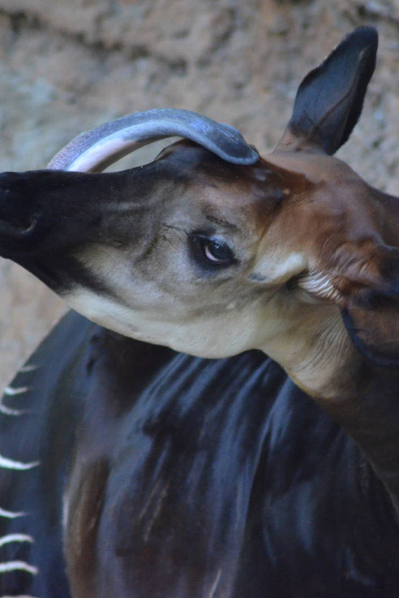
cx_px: 235
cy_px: 299
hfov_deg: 2.0
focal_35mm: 680
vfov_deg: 3.0
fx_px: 11300
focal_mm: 300
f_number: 5.6
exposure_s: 1/250
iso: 3200
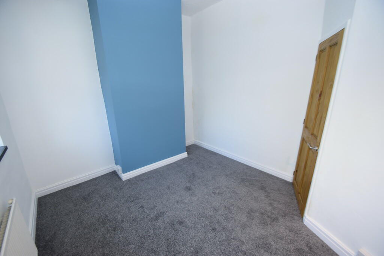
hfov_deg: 100.4
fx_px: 160
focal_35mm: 15
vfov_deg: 77.3
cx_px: 192
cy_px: 128
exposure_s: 1/60
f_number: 4
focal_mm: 10
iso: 400
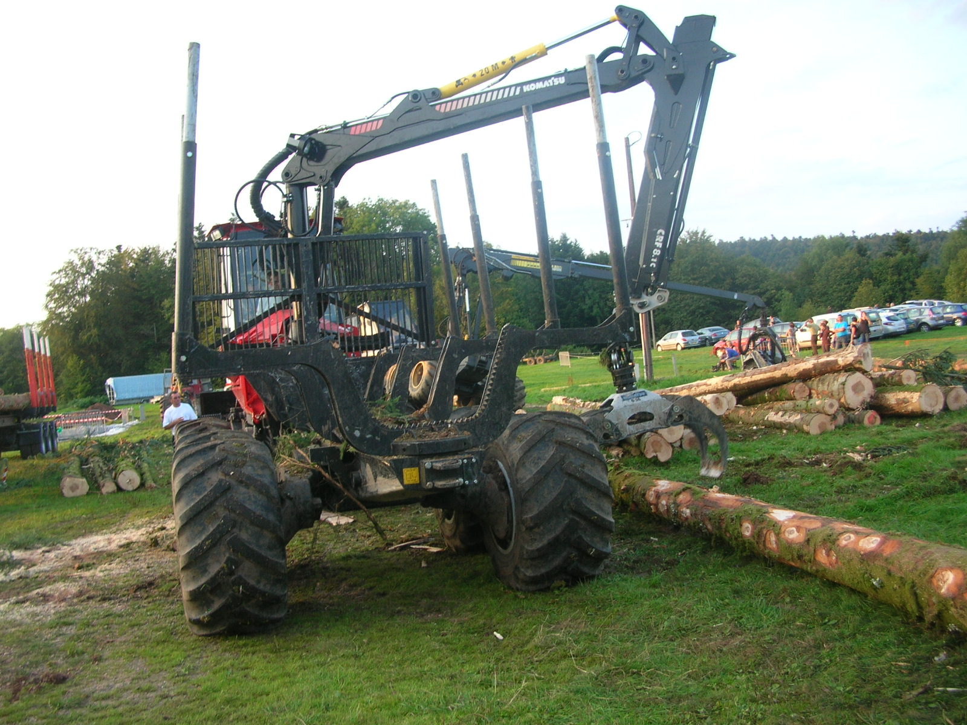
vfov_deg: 40.7
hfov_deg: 52.6
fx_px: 978
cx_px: 484
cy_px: 362
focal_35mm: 35
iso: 50
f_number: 2.8
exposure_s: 1/48
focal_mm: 5.8
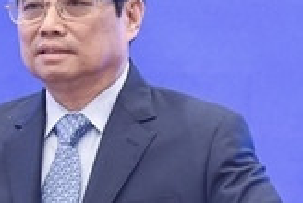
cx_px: -11
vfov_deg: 1.9
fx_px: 6155
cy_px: 234
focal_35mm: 730
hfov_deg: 2.8
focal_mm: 200
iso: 1250
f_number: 3.2
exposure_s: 1/160
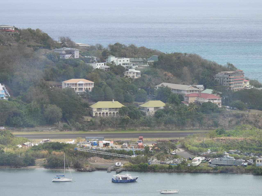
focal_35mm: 240
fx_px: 1817
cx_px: 131
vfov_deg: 6.2
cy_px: 98
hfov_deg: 8.2
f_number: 4.5
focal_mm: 42.8
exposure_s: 1/400
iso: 100
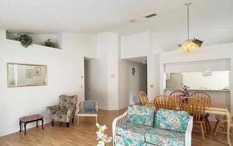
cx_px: 96
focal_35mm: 22
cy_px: 82
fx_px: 140
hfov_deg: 79.0
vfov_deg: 54.9
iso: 400
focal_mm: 2.22
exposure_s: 1/60
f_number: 2.2
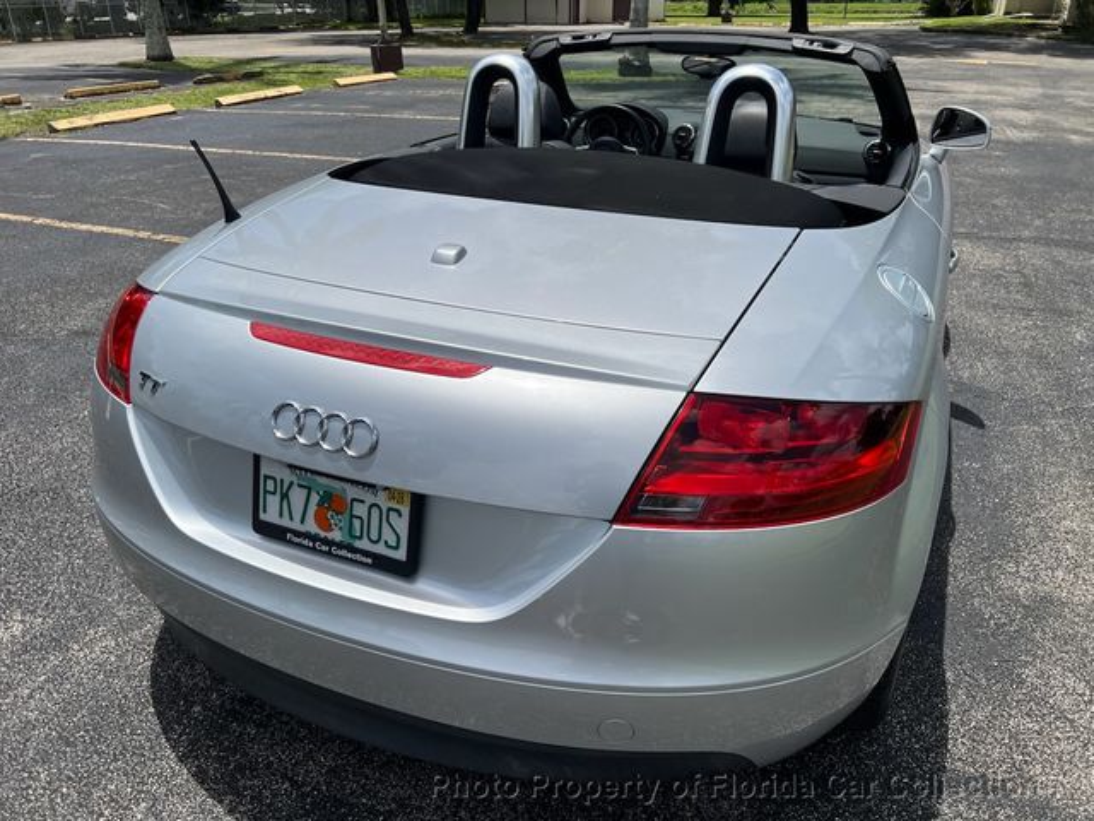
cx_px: 547
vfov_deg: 53.1
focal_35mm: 26
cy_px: 410
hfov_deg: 67.3
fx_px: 822
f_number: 1.5
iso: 50
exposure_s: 1/9434
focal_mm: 5.7
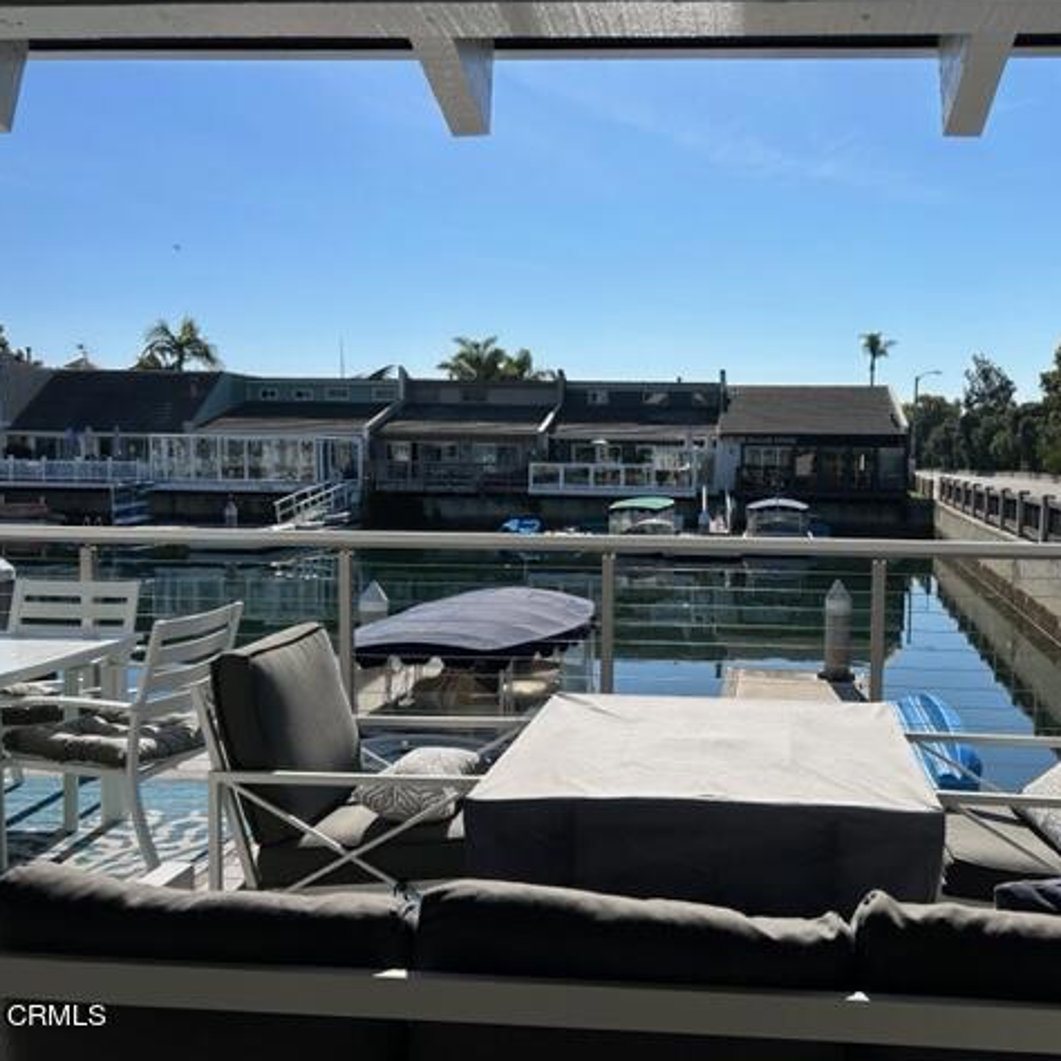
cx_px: 710
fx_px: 1075
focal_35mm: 31
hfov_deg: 51.5
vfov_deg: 52.5
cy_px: 526
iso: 50
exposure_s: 1/8000
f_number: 1.5
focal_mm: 5.7
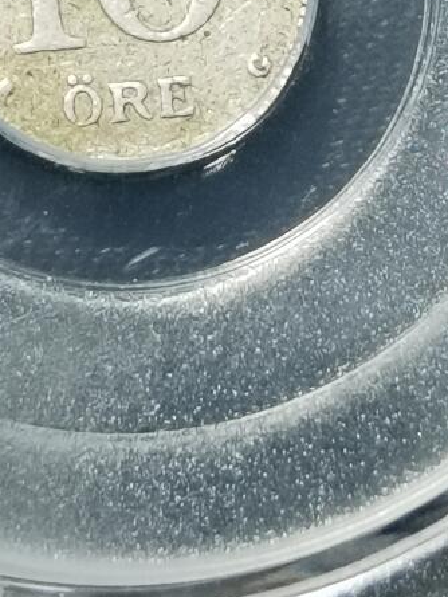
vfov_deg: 7.4
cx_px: 144
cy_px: -294
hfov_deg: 5.7
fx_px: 4536
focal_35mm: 263
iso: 125
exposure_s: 1/100
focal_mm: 6.67
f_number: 1.9
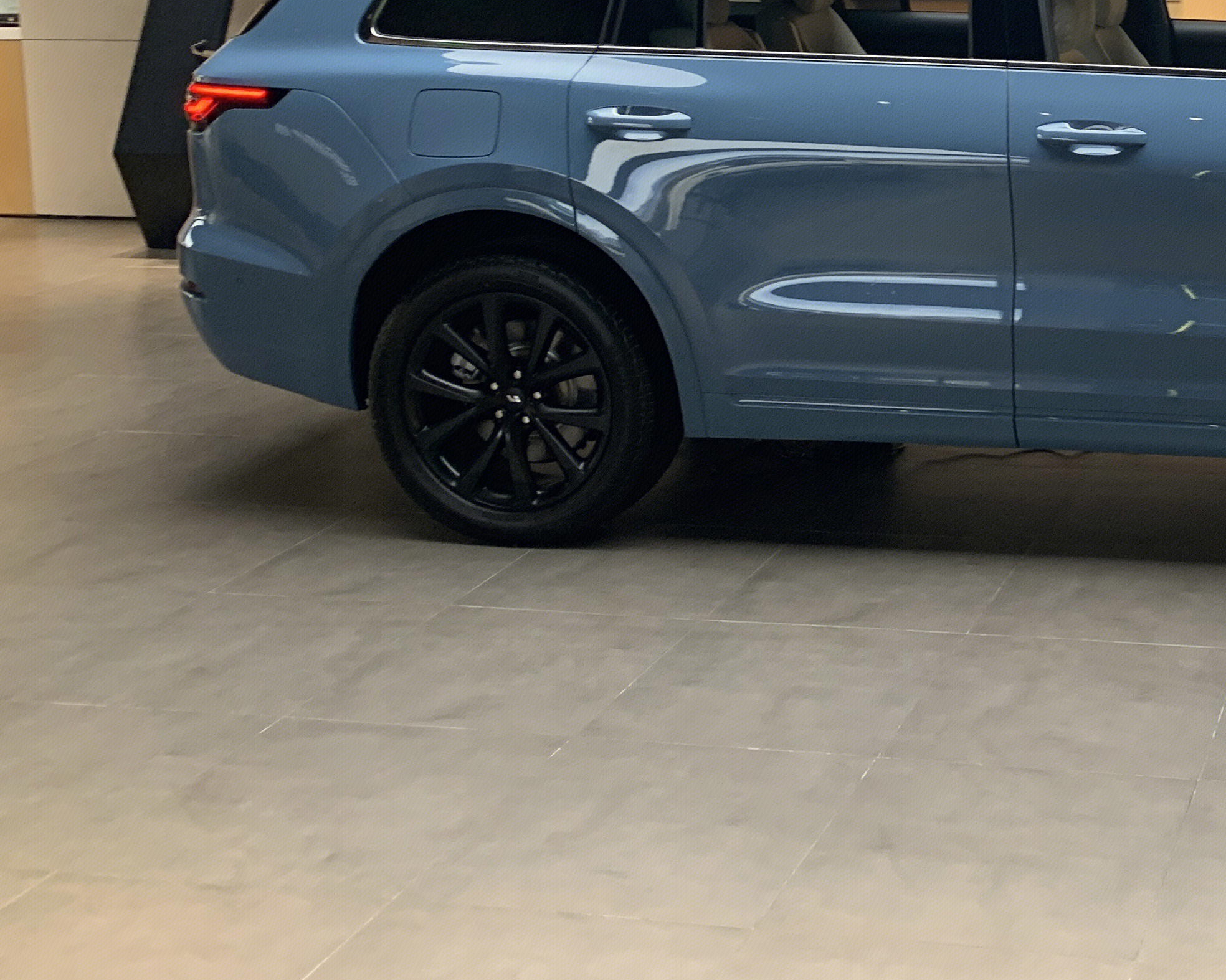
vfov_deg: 28.1
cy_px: 116
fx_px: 1887
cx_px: 1161
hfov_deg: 33.6
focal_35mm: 52
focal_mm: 4.25
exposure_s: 1/118
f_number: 1.8
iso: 100
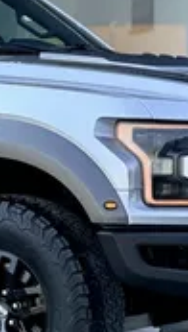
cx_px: -144
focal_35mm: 193
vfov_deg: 11.1
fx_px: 1701
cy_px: 136
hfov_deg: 6.2
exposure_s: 1/1795
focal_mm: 6.76
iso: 80
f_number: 1.78
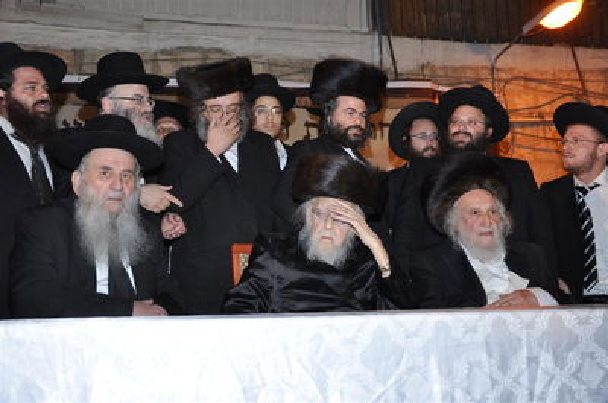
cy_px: 202
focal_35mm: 38
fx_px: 632
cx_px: 304
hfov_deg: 51.4
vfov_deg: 35.3
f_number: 4
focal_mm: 25
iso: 640
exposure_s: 1/80
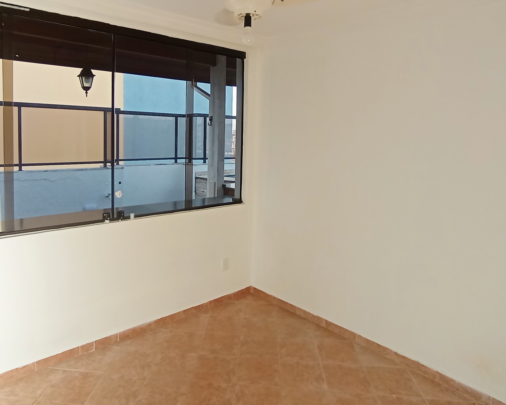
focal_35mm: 25
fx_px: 374
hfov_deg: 67.9
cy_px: 155
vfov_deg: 56.2
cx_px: 225
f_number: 2.2
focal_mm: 1.65
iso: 58
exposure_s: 1/60
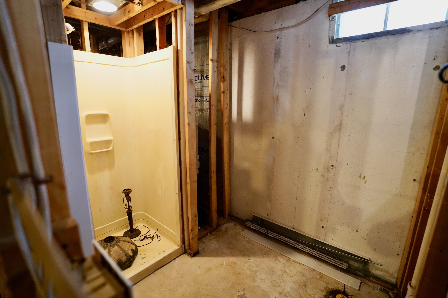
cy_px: 149
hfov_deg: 96.7
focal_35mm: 16
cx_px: 224
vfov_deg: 73.7
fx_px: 199
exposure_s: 1/160
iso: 4000
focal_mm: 16
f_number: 2.8
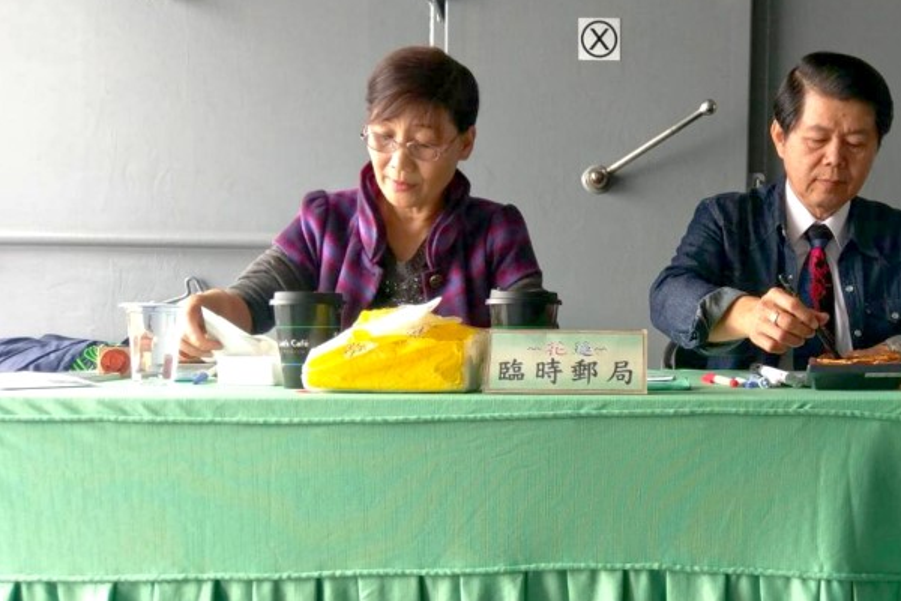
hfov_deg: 47.7
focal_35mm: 40
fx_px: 1001
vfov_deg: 33.4
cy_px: 285
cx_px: 599
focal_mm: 20
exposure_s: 1/125
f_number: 5.6
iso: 800
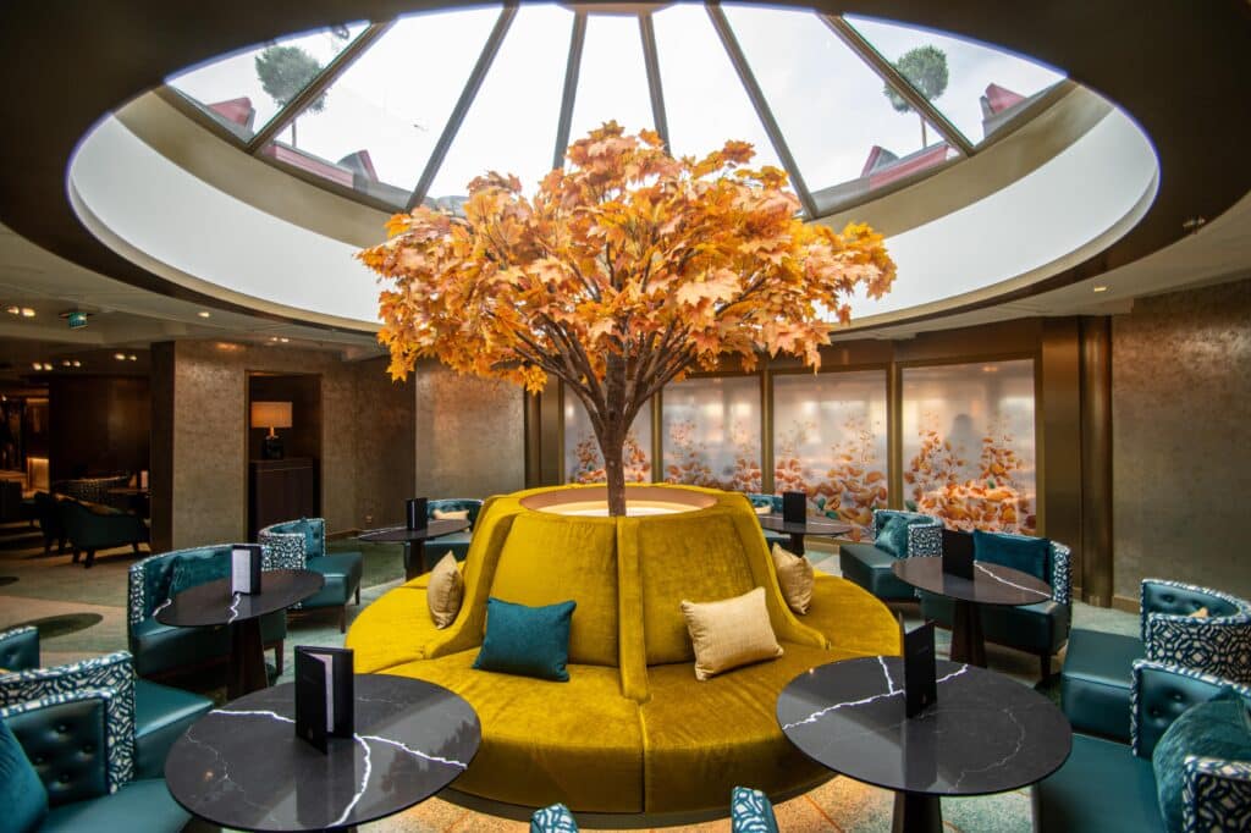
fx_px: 521
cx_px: 626
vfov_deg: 77.3
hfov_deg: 100.4
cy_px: 416
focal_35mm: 15
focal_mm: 10
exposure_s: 1/60
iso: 140
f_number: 3.5
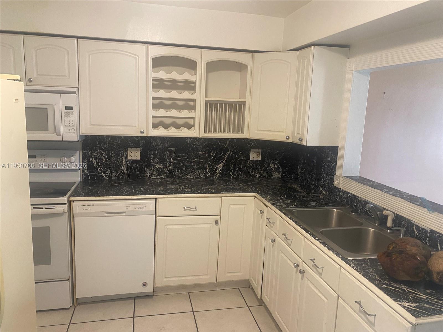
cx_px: 222
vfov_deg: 53.1
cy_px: 166
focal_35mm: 26
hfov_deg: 67.3
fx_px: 333
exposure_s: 1/60
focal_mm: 4.25
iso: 160
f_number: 1.8
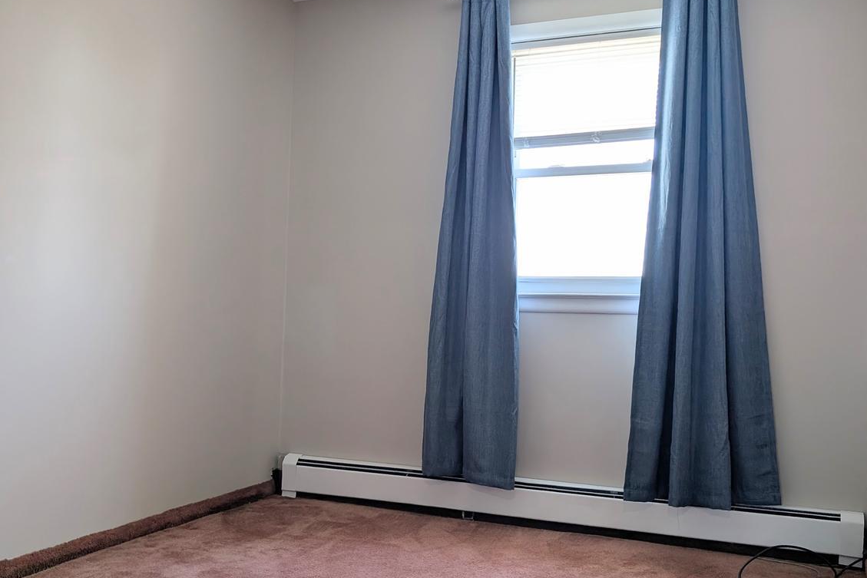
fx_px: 819
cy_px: 283
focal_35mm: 34
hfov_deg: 55.8
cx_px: 432
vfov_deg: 38.9
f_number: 1.68
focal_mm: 6.9
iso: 37
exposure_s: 1/56.7
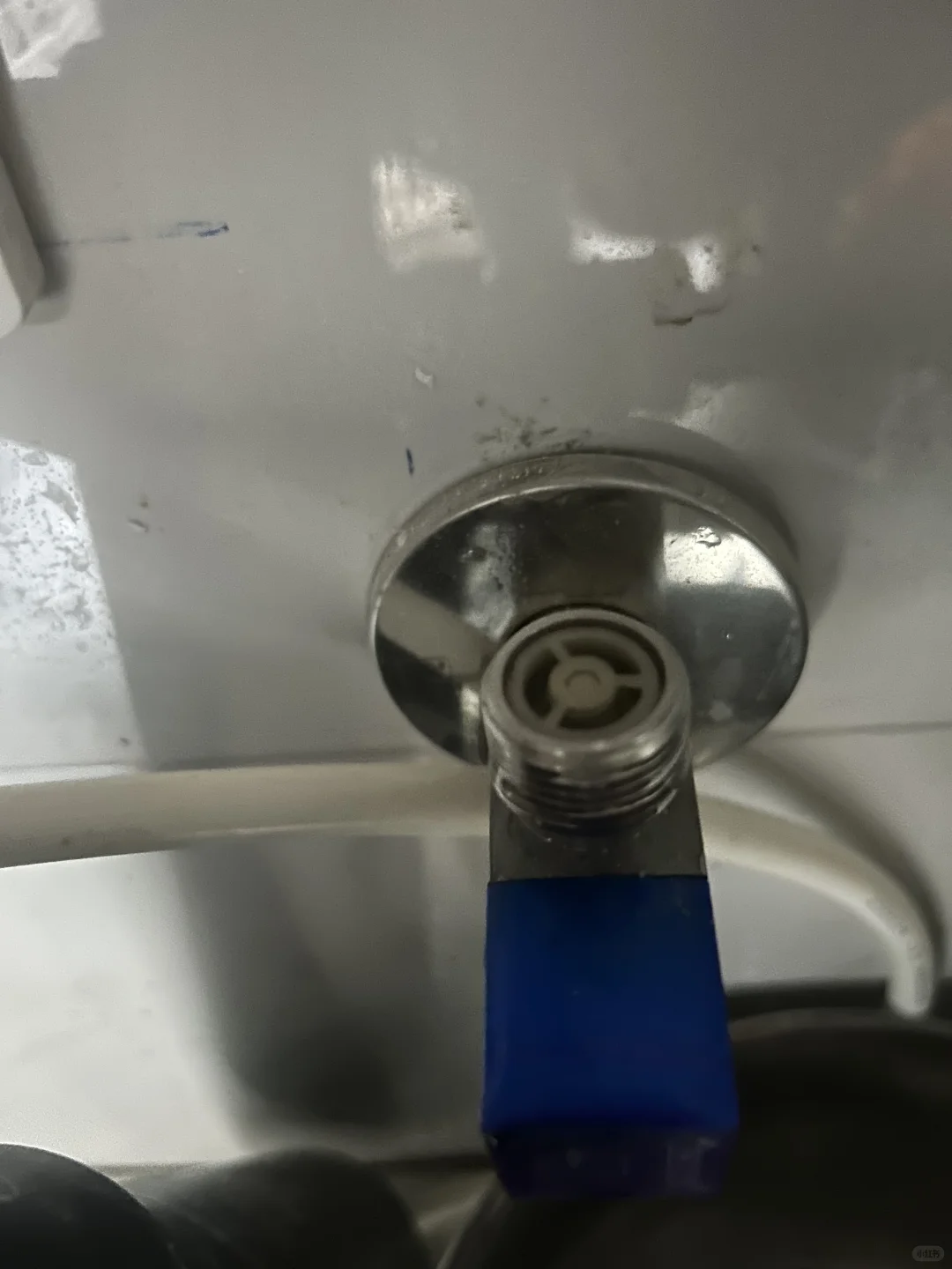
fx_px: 953
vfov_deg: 67.3
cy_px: 634
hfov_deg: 53.1
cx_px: 476
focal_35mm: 26
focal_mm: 5.7
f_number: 1.5
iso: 640
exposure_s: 1/12
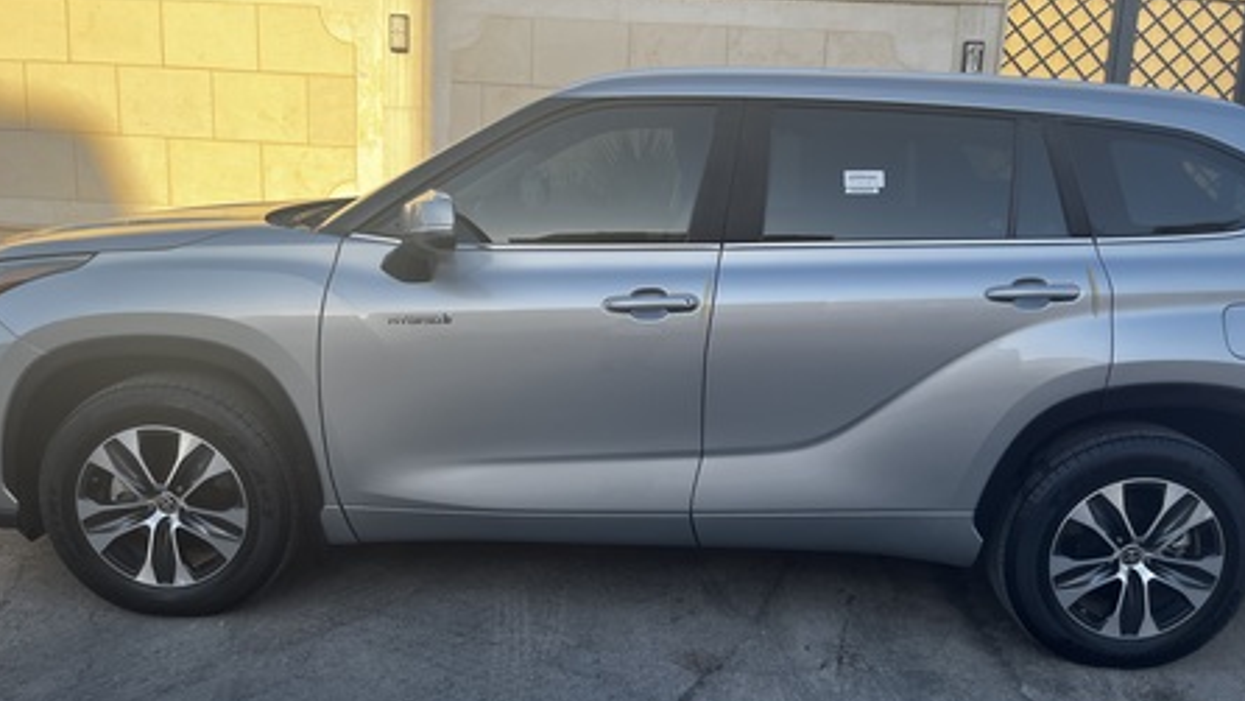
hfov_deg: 66.1
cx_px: 627
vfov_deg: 40.2
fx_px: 957
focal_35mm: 29
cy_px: 373
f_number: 1.6
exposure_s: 1/746
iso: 50
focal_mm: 5.1
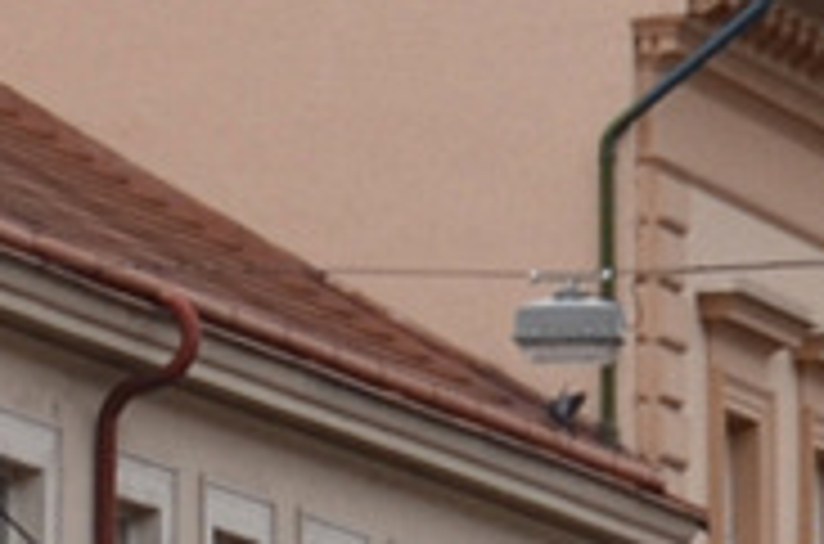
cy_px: 1475
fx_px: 8995
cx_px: -729
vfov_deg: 3.4
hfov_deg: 5.2
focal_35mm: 394
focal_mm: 40
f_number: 5.6
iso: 100
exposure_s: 1/125
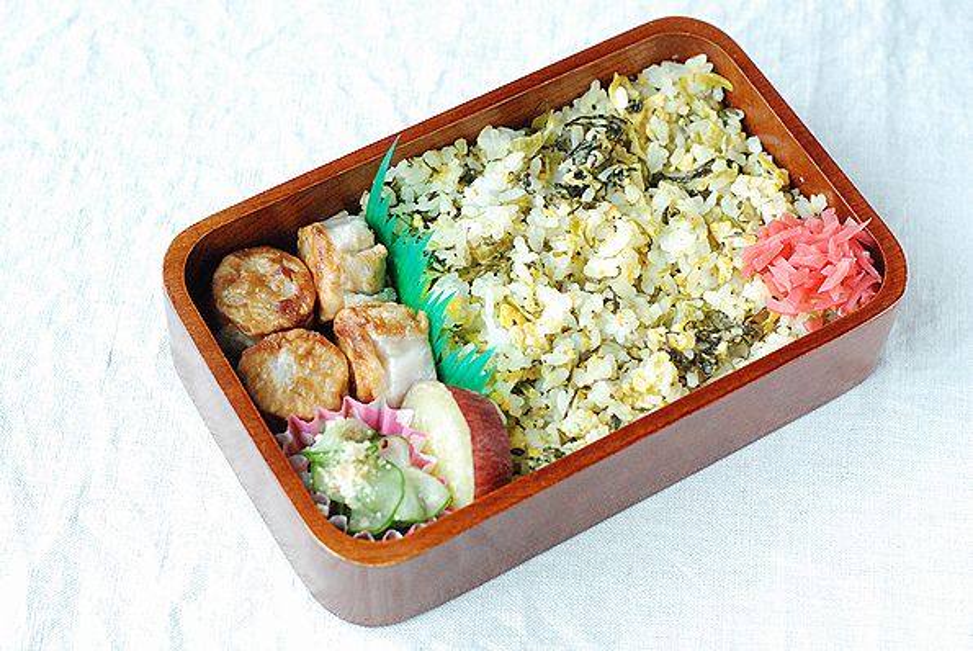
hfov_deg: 27.0
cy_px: 326
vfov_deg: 18.2
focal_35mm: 75
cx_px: 486
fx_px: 2029
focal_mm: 50
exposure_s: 1/13
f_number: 6.3
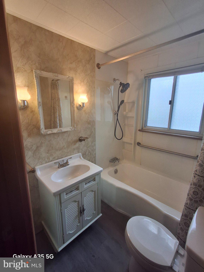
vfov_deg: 94.5
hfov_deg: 78.1
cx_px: 102
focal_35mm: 16
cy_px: 136
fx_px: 126
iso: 40
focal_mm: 1.64
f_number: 2.2
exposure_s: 1/100
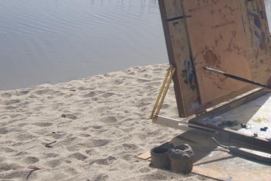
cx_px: 262
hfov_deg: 20.1
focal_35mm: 99
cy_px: 27
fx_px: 746
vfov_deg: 13.7
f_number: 14
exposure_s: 1/800
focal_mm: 40
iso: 800
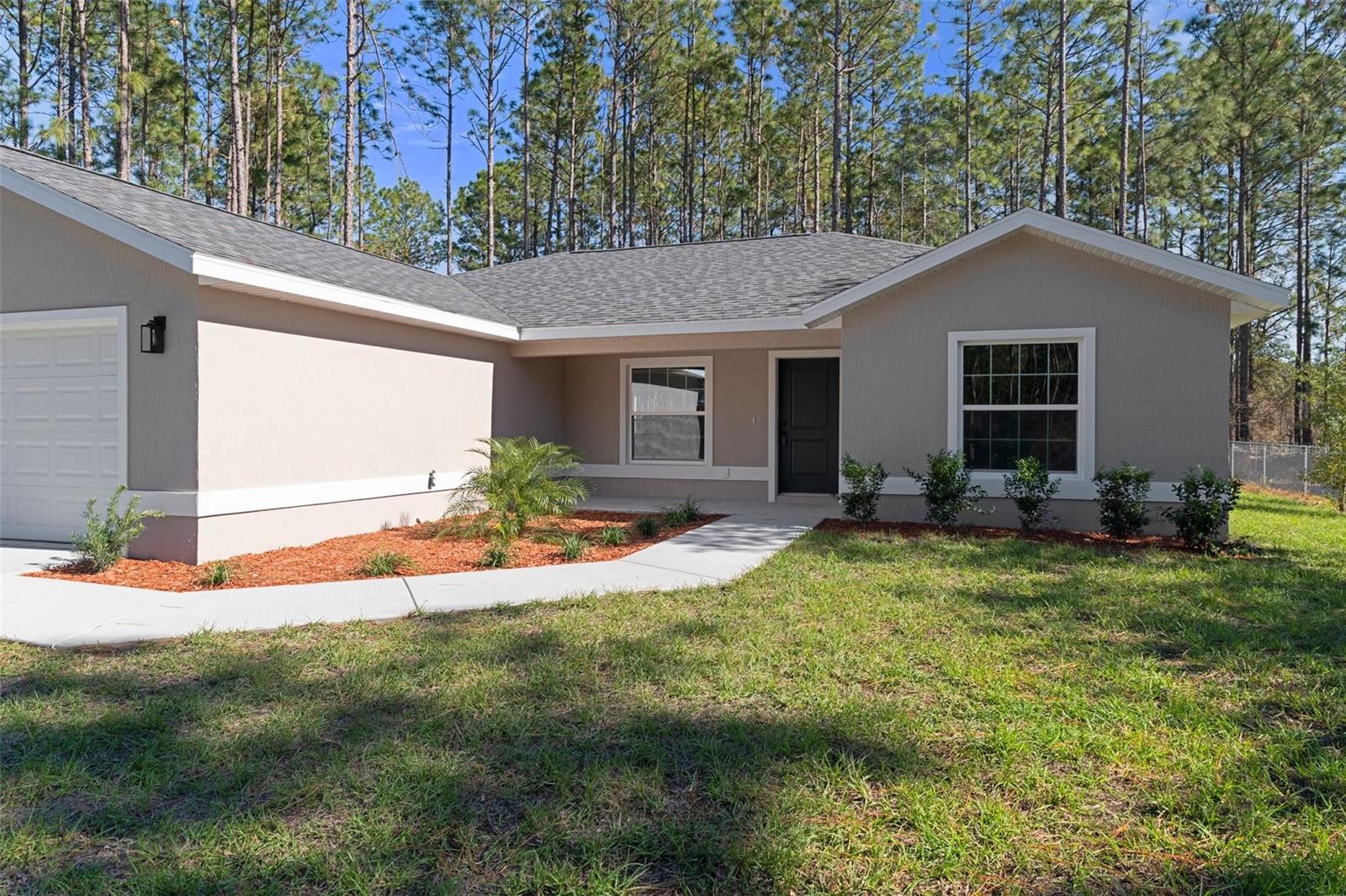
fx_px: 841
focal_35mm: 22
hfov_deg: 77.3
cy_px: 448
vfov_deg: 56.1
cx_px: 673
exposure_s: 1/160
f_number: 8
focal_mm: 15
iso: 320
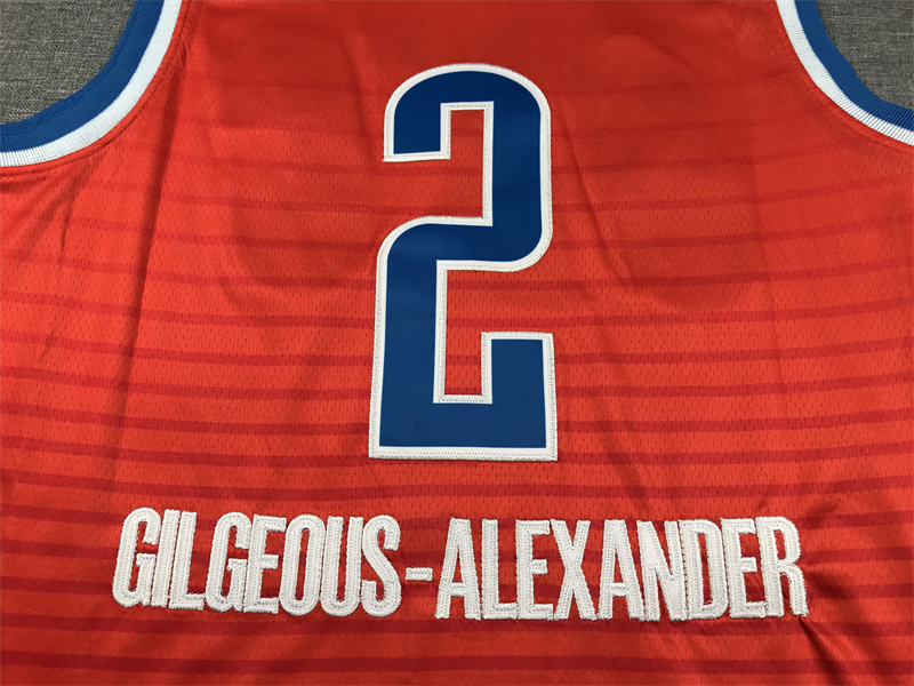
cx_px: 457
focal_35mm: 28
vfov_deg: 49.7
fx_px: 739
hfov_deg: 63.4
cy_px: 343
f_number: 1.8
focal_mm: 3.99
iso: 32
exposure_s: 1/100
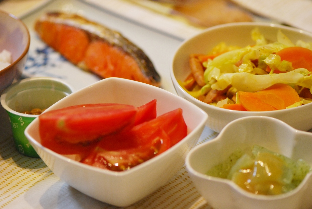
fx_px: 1367
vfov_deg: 8.7
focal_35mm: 158
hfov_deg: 13.0
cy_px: 104
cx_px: 156
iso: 800
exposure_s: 1/160
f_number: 3.2
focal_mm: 105
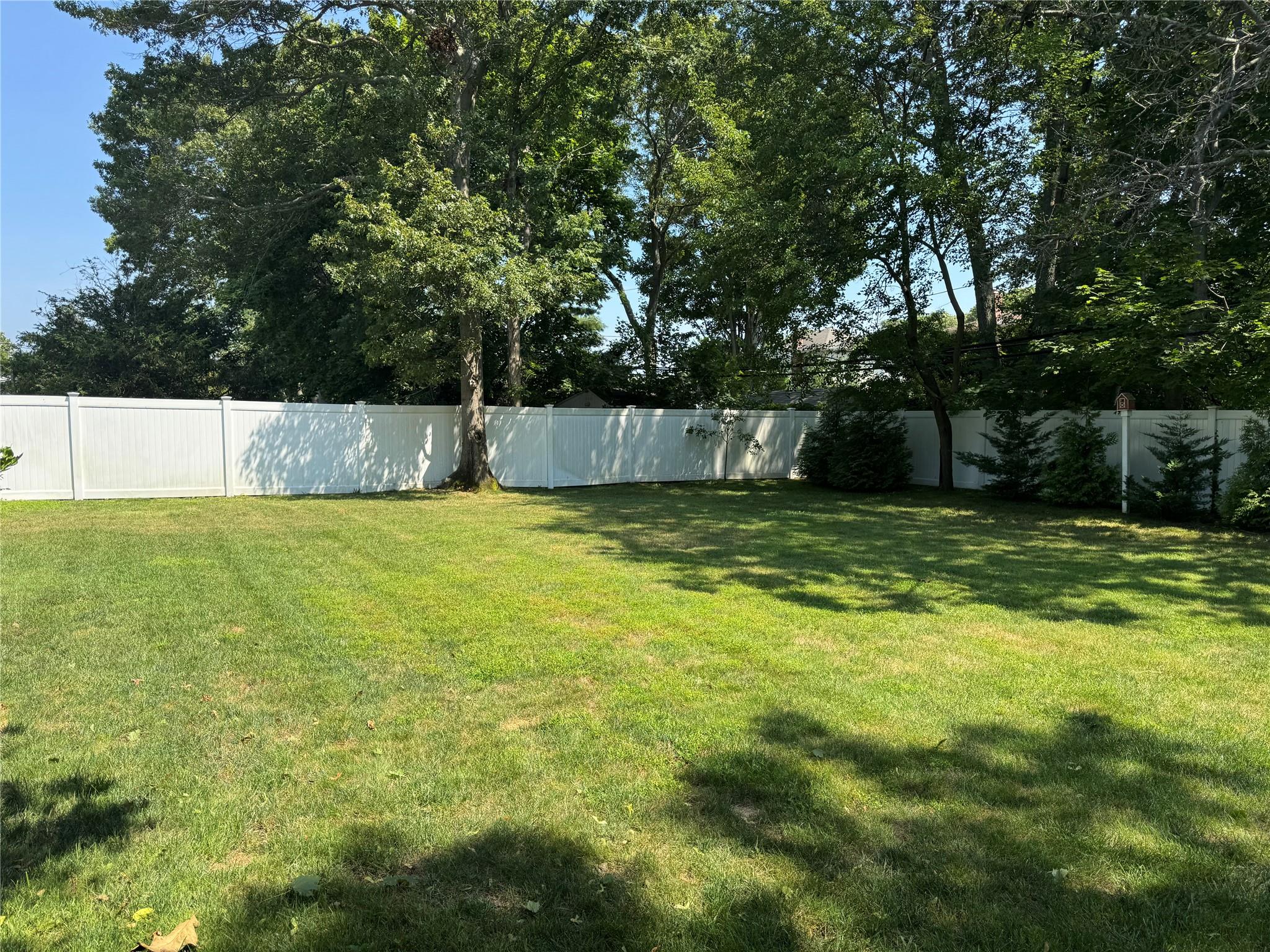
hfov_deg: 71.6
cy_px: 476
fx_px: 881
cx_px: 635
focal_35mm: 24
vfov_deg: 56.8
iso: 80
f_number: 1.78
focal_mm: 6.76
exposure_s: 1/1425
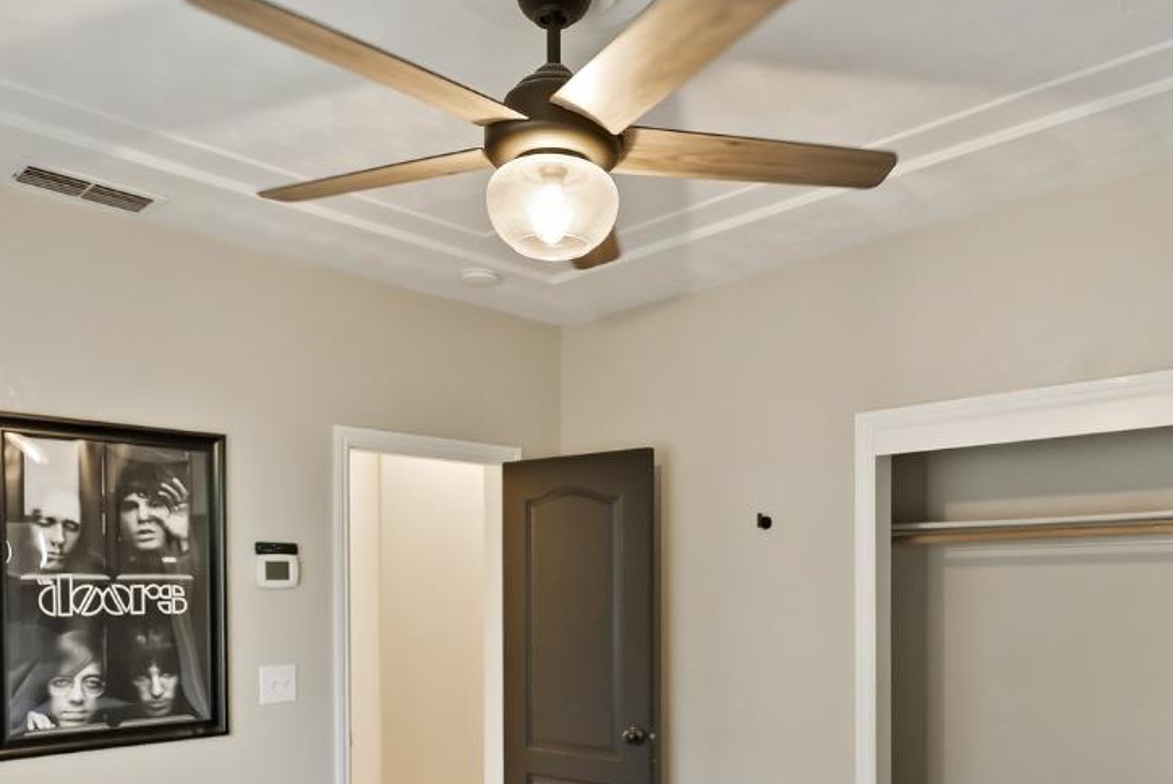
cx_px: 614
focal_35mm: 29
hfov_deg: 63.6
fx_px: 946
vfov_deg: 43.4
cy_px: 601
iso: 1250
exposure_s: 1/160
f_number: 2.8
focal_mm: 14
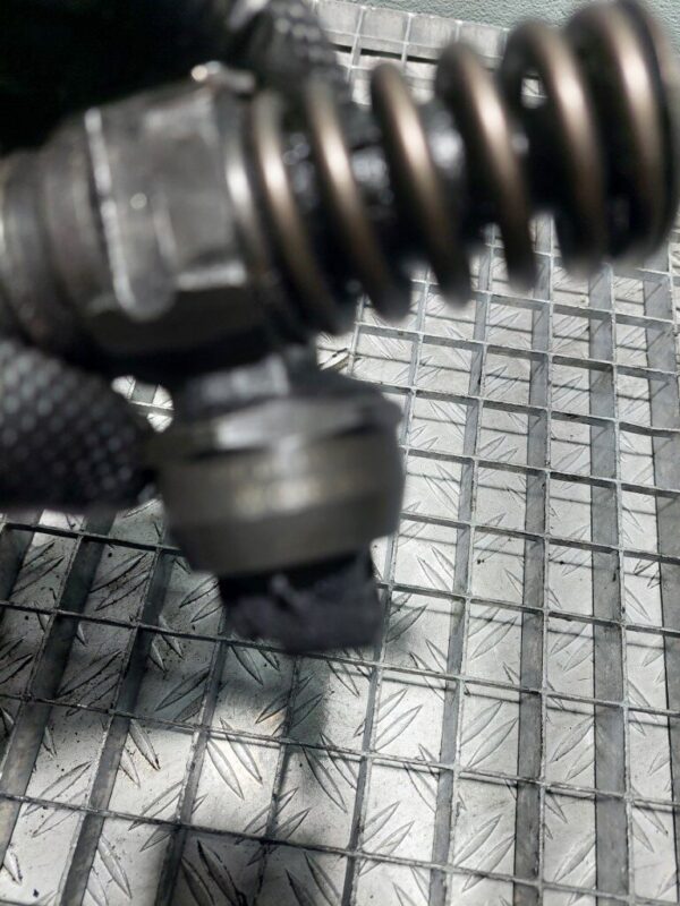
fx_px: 655
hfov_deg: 54.9
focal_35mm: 25
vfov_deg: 69.4
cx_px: 340
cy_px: 453
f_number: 1.8
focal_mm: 5.23
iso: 50
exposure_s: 1/50
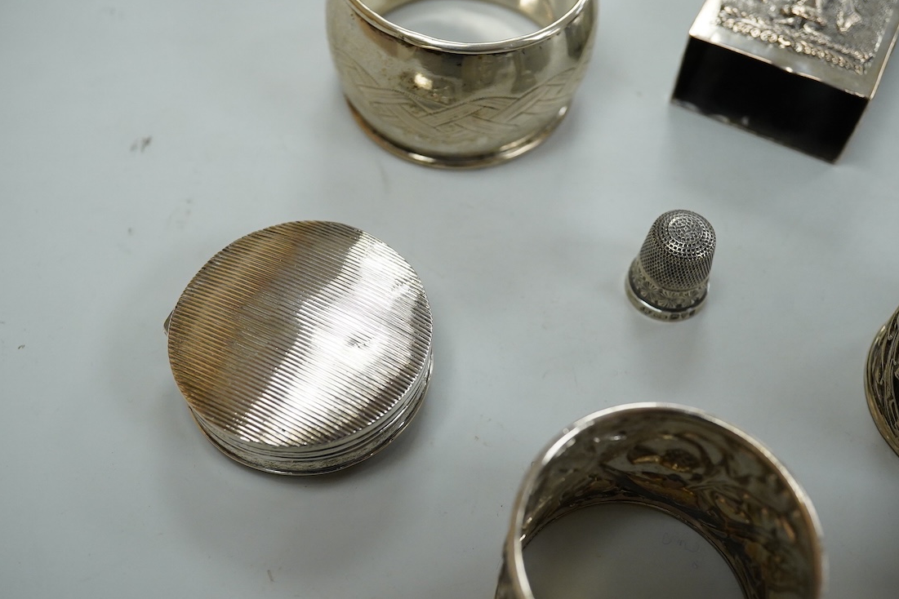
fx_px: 1149
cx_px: 456
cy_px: 296
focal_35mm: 46
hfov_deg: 42.7
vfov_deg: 29.2
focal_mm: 30
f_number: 8
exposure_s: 1/400
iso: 2500
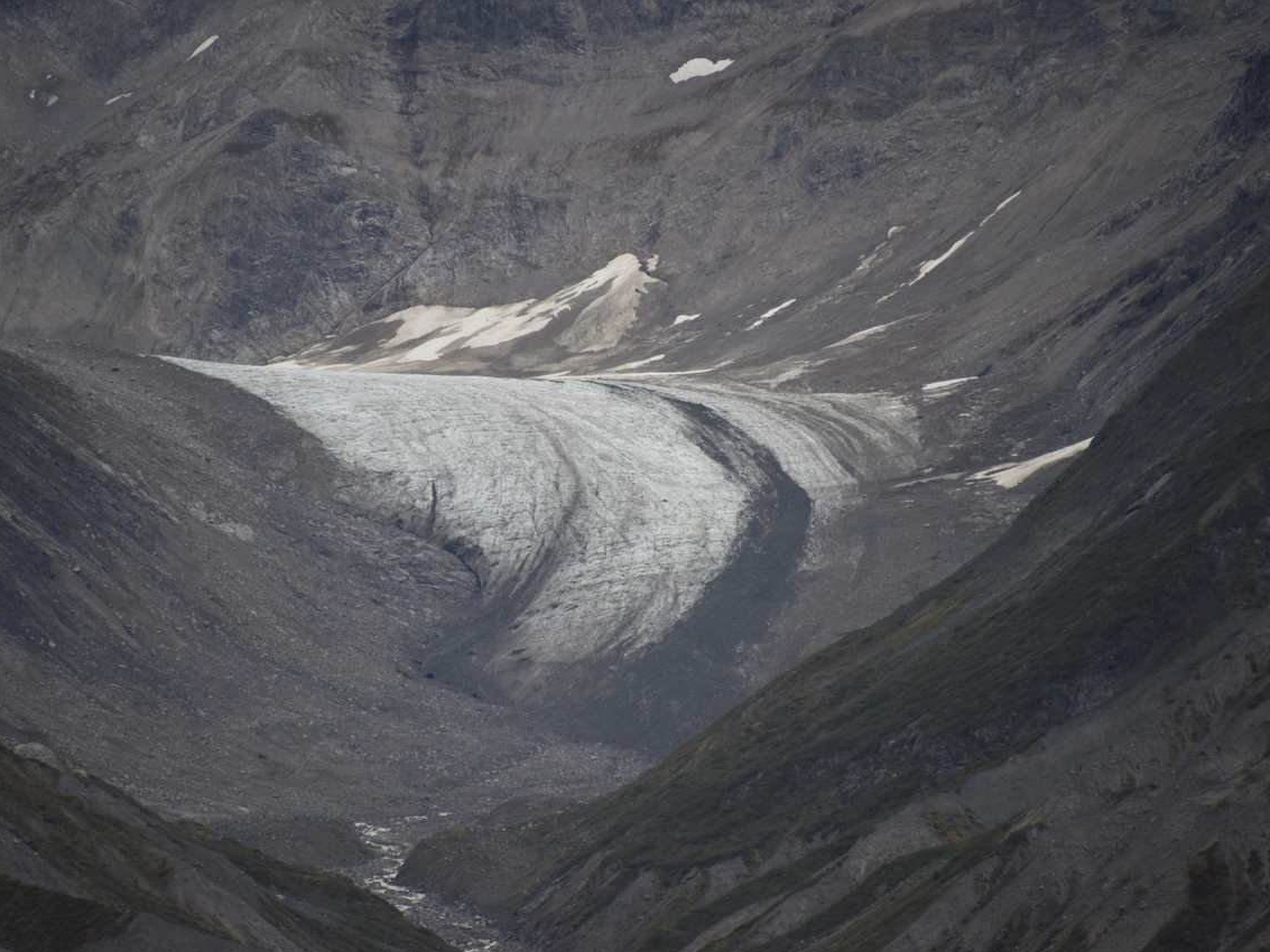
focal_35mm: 326
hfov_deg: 6.1
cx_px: 562
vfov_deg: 4.6
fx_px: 11962
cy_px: 477
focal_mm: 300
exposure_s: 1/640
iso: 400
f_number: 5.6
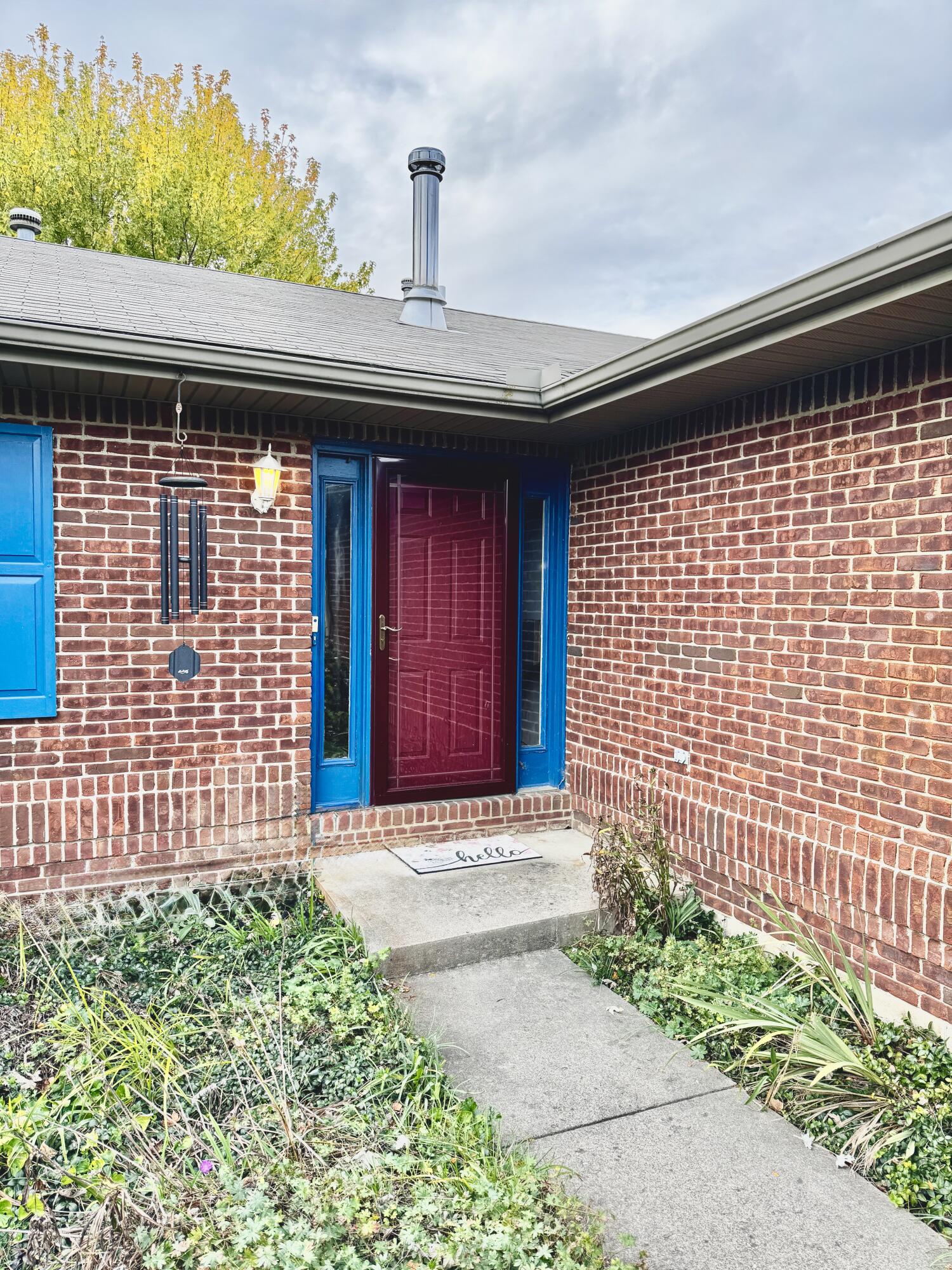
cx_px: 476
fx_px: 880
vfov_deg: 71.6
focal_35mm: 24
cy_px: 635
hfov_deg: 56.8
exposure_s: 1/417
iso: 80
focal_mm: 6.76
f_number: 1.78
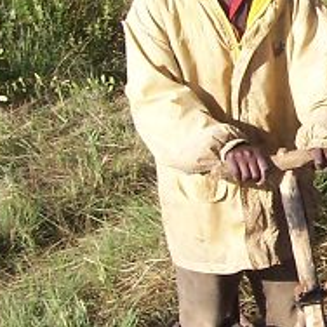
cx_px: 499
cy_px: 145
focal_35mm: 125
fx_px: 1336
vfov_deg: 14.0
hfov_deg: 13.1
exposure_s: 1/500
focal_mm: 6.3
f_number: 4
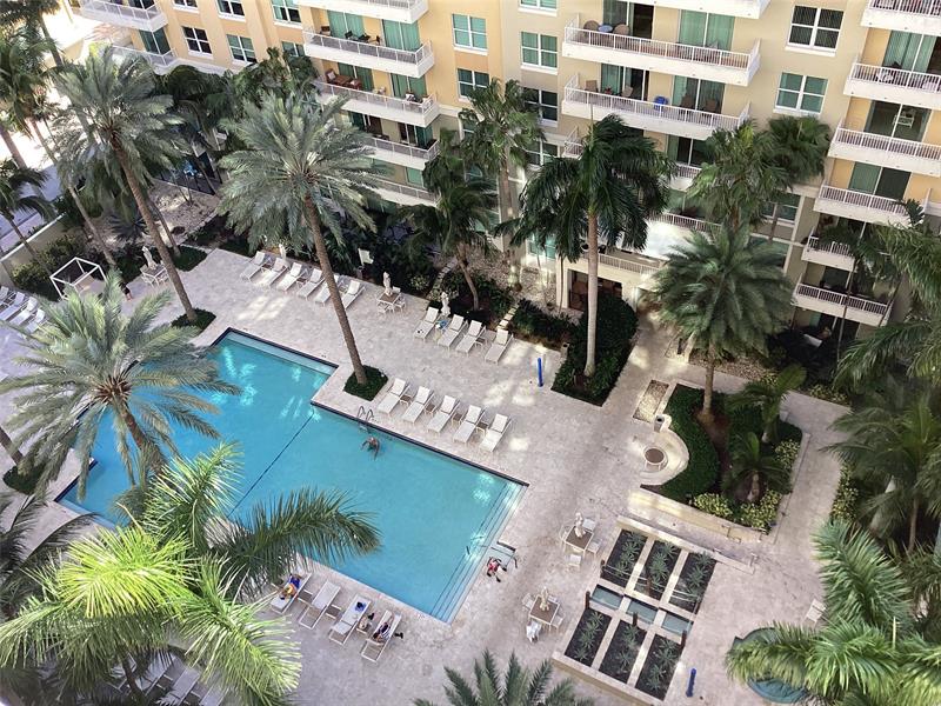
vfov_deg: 45.4
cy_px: 353
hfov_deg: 58.4
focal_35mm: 31
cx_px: 470
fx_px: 843
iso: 25
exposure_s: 1/217
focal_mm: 3.3
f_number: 2.4
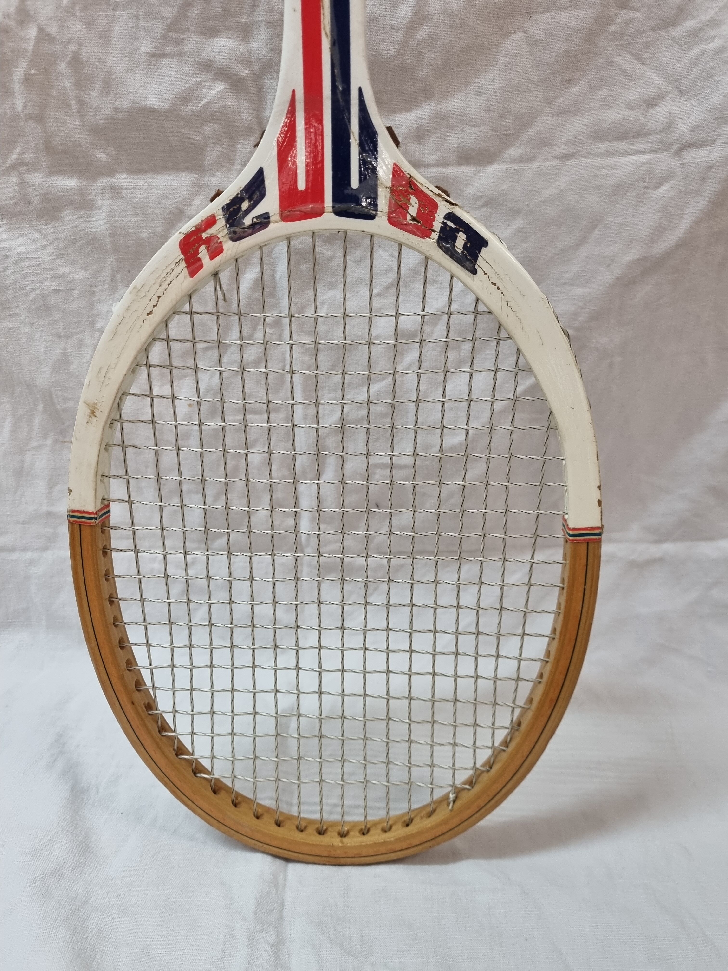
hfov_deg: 53.1
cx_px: 364
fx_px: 729
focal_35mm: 26
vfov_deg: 67.3
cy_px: 486
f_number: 1.8
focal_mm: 5.4
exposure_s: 1/100
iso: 320
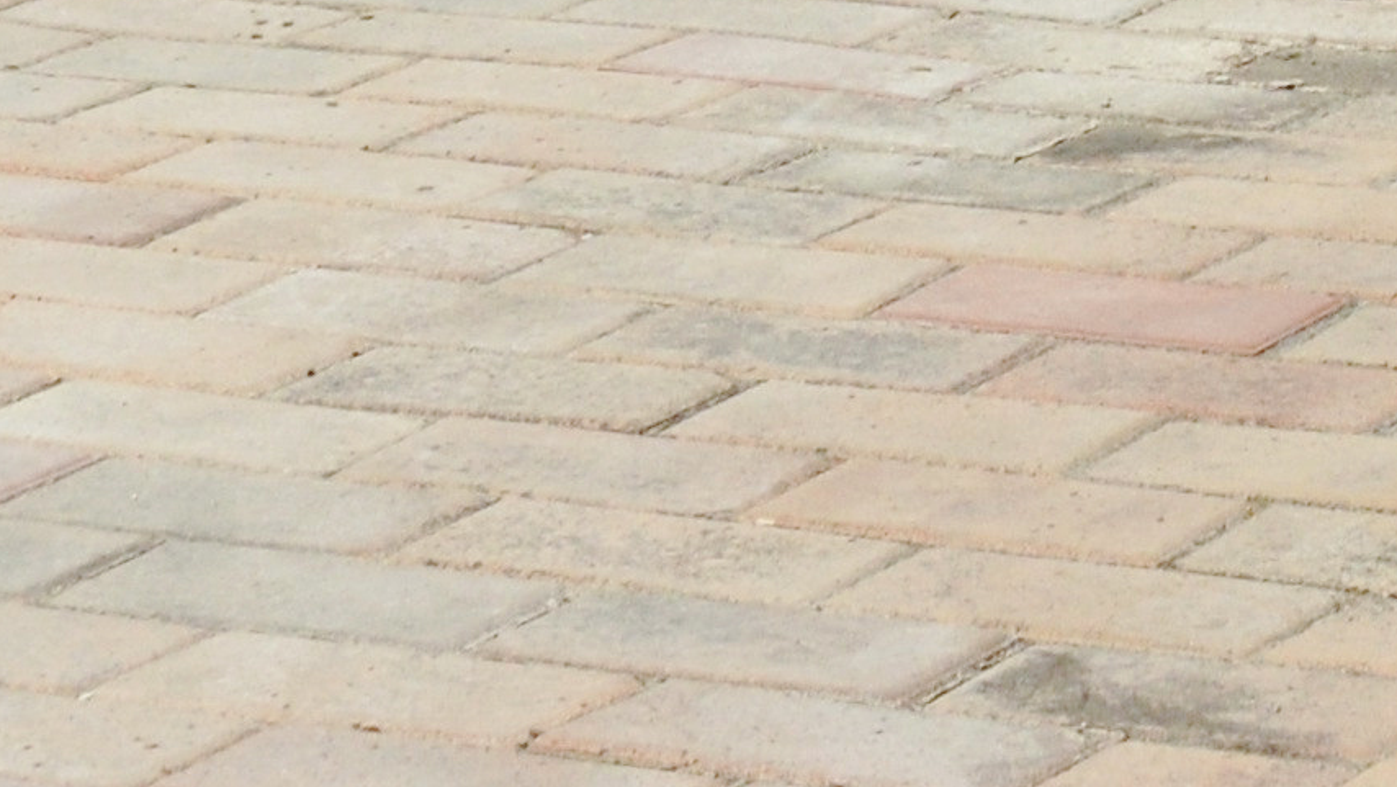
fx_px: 7374
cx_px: 1657
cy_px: -1779
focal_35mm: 199
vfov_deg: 5.6
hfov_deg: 10.6
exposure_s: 1/250
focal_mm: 22
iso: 180
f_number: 8
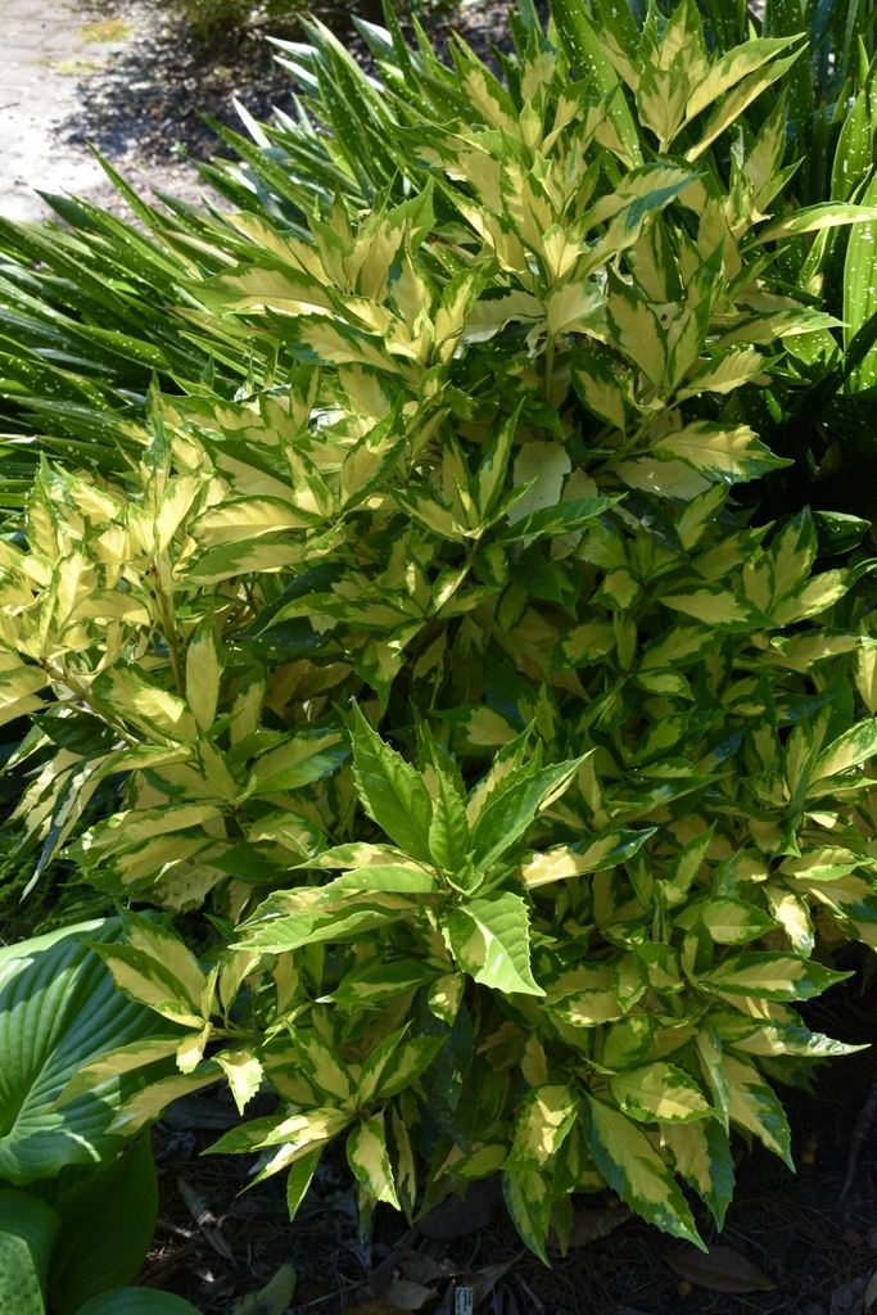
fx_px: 1534
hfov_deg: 31.9
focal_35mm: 42
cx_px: 438
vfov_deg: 46.4
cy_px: 658
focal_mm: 28
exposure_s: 1/250
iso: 320
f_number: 8
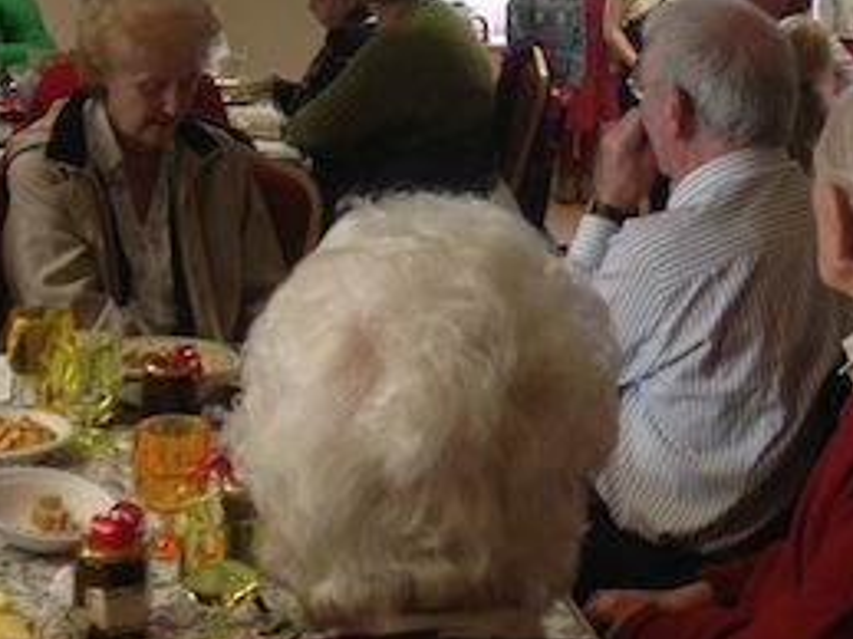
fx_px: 1995
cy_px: 102
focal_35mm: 81
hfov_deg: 24.1
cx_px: 478
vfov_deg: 18.0
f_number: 2.4
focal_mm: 4.28
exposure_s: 1/24
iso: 50
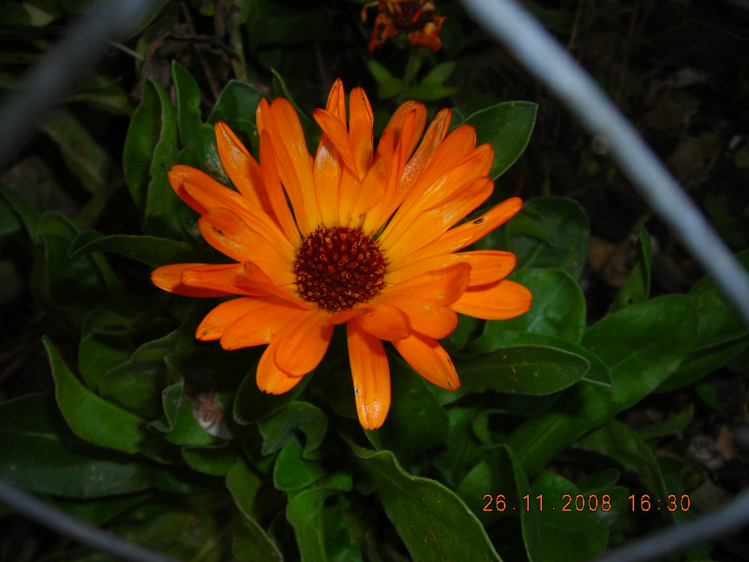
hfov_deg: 45.8
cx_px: 374
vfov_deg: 35.1
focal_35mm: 41
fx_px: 887
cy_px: 281
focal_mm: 6.8
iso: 50
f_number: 6.6
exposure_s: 1/60.1
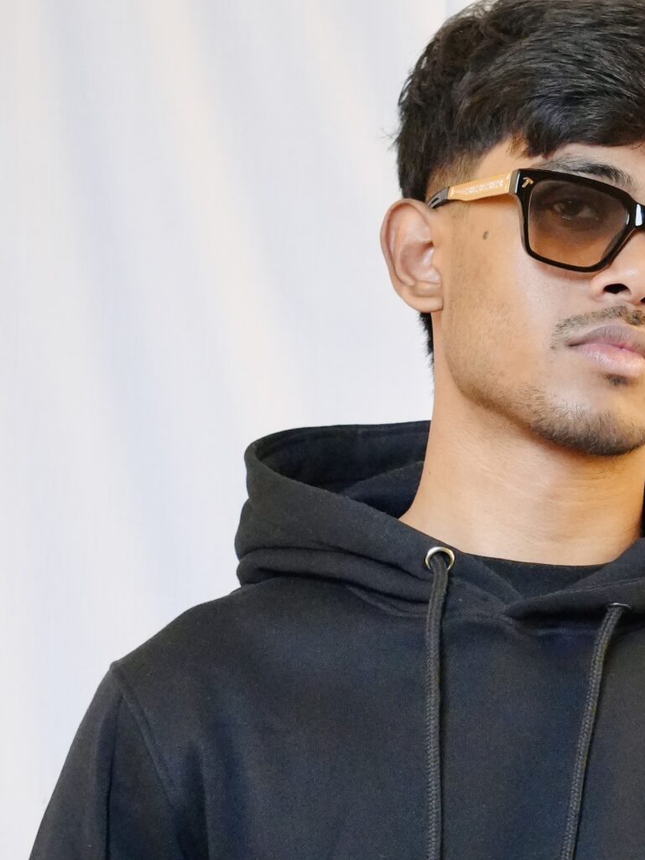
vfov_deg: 10.8
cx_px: 501
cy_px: 1032
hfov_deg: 8.2
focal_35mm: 180
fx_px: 4474
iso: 4000
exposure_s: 1/160
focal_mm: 50
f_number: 4
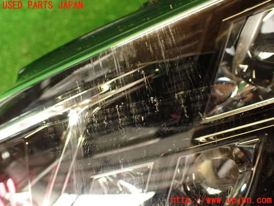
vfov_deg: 44.2
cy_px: 103
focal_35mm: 32
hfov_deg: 56.8
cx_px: 137
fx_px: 253
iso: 500
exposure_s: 1/30
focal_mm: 5.79
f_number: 2.4
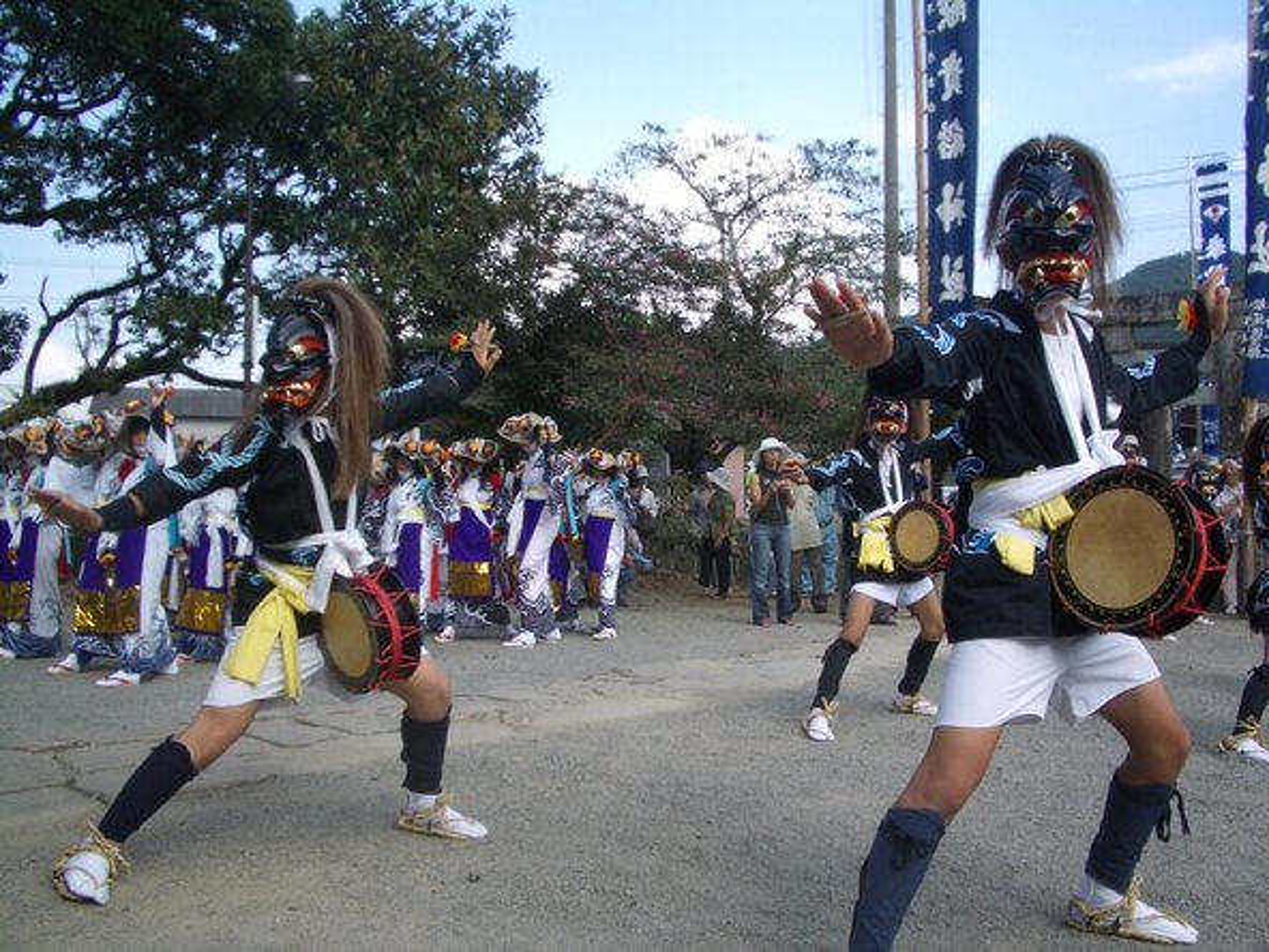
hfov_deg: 52.6
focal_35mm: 35
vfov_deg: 40.7
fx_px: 1283
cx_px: 634
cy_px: 476
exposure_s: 1/250
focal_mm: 5.8
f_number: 4.3
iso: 50
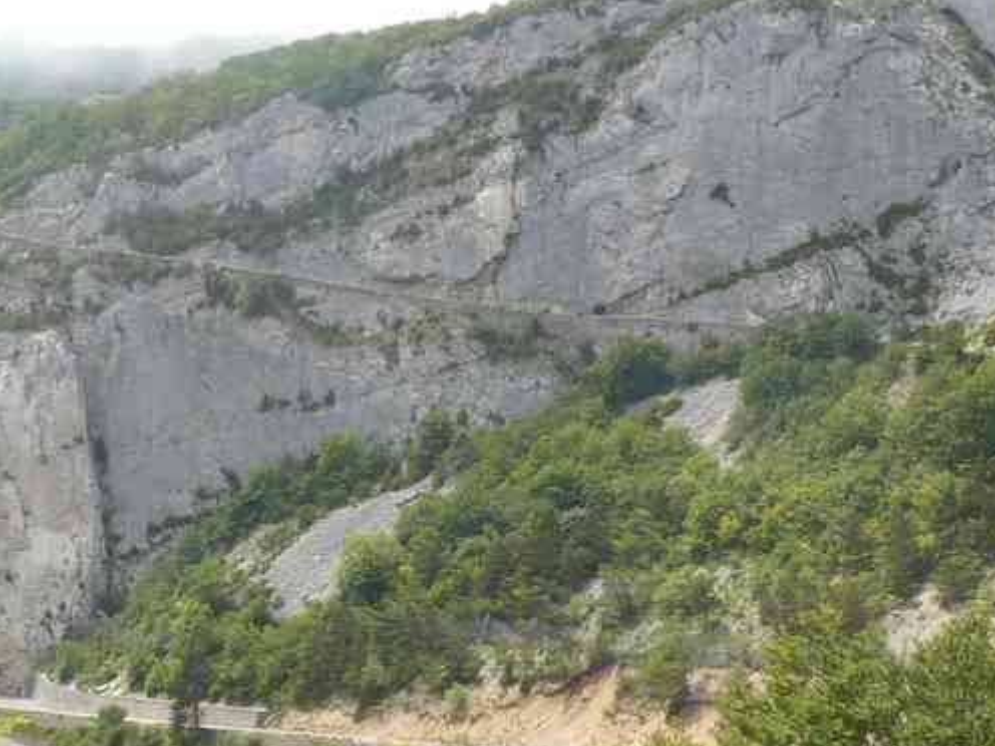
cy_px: 371
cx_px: 594
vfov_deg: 19.1
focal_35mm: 77
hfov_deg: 25.3
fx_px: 2213
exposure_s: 1/125
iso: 100
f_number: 8
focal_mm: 5.8
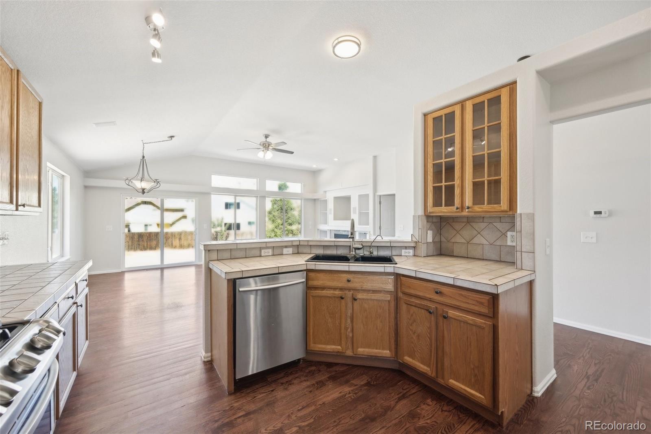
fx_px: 253
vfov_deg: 81.2
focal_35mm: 14
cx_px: 326
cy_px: 217
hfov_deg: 104.3
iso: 400
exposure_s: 1/5
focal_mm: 14
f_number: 8
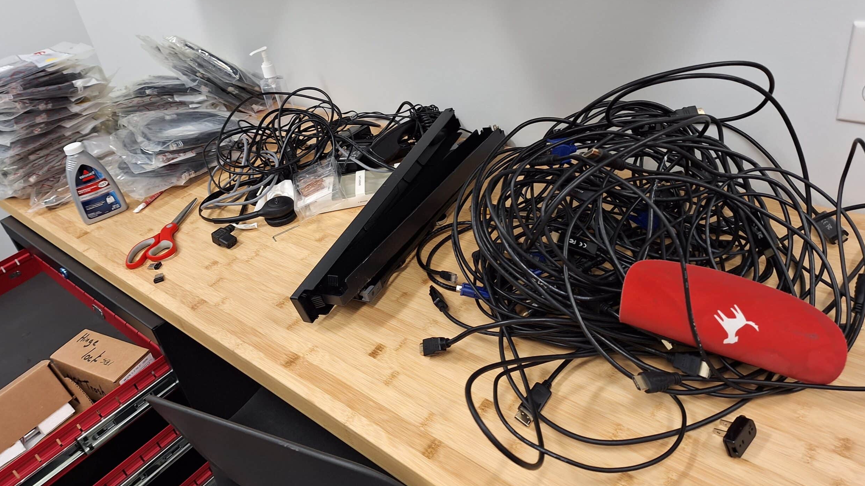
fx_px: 596
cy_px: 192
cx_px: 425
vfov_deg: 44.1
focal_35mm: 26
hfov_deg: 71.9
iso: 80
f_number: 1.8
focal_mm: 5.54
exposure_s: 1/40
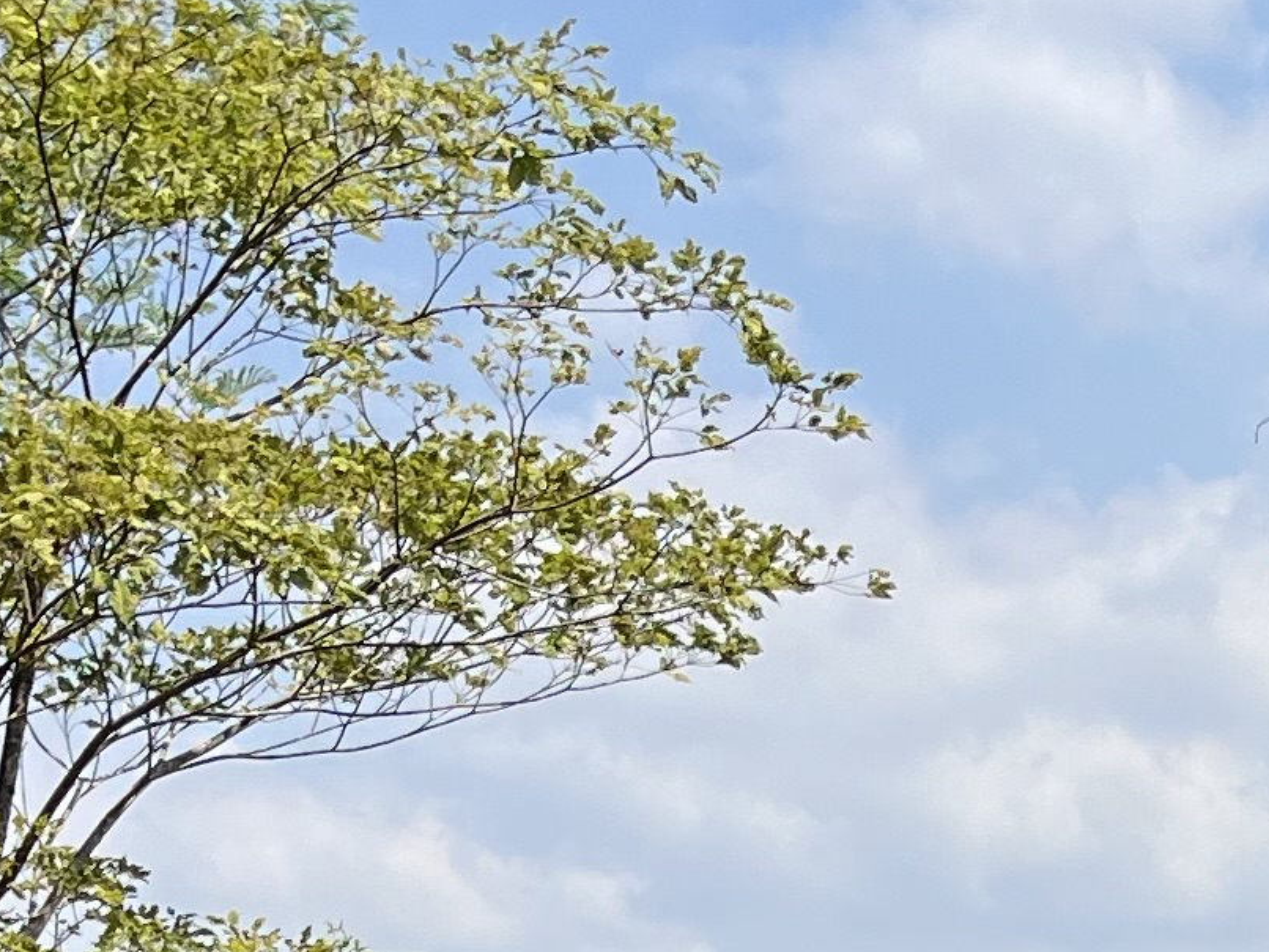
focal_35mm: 130
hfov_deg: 14.6
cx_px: 1608
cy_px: 1946
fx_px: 4767
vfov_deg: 10.4
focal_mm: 5.1
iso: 50
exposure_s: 1/3135
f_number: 1.6
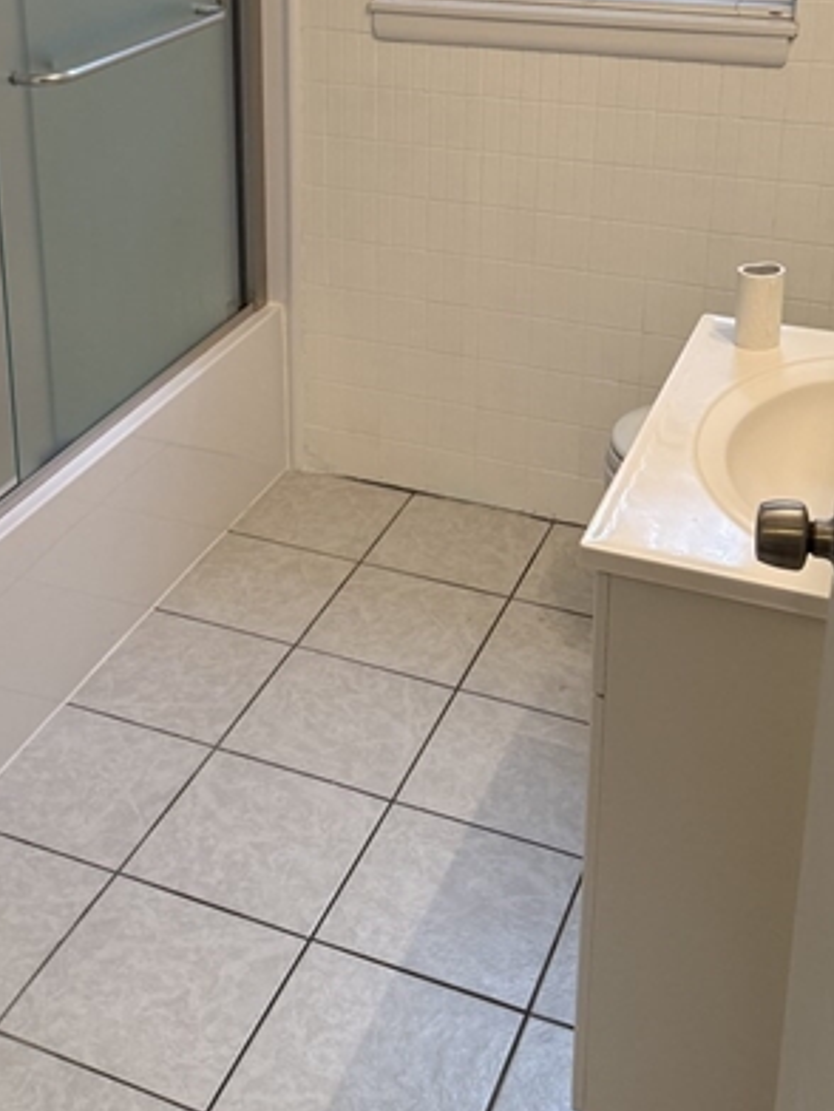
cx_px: 295
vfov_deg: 38.9
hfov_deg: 30.7
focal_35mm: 47
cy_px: 227
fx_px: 1510
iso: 200
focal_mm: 6.76
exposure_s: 1/120
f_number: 1.78
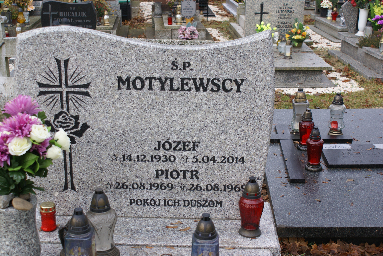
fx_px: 559
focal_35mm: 52
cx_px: 192
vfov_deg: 25.8
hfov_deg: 37.8
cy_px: 128
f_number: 5.6
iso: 100
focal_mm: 35
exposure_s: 1/60
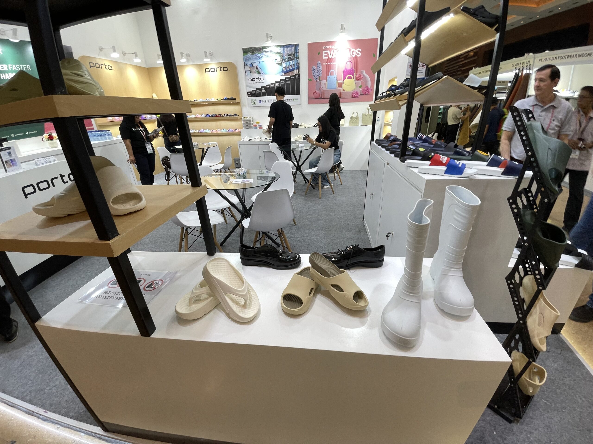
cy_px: 222
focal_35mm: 13
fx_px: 223
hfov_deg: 106.2
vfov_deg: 89.9
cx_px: 296
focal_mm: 1.55
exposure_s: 1/25
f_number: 2.4
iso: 50
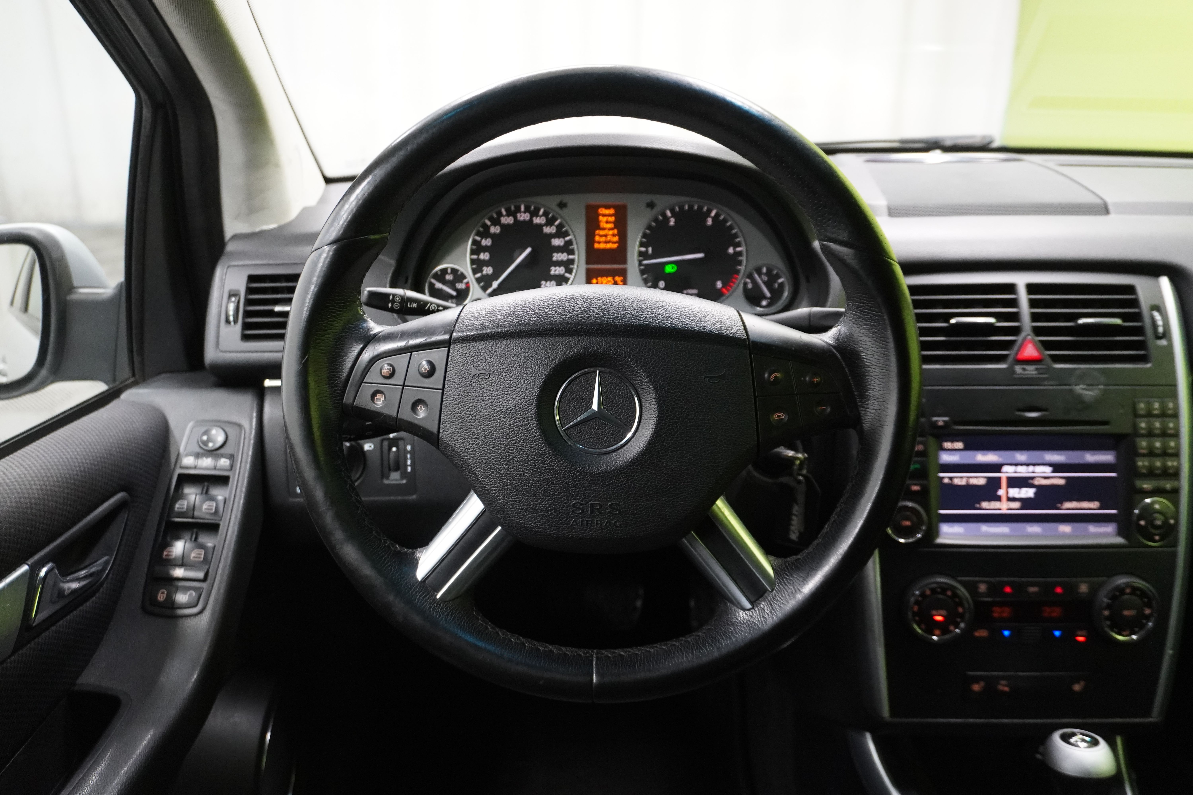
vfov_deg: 41.7
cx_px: 596
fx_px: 1044
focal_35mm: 32
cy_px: 398
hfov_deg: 59.5
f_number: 4
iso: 2000
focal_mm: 21
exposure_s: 1/40
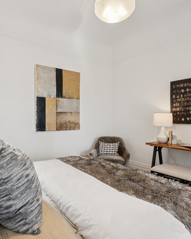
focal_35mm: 24
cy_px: 118
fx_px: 168
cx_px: 80
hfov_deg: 59.0
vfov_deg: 70.9
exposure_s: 1/40
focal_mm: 16.5
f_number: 8
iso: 110
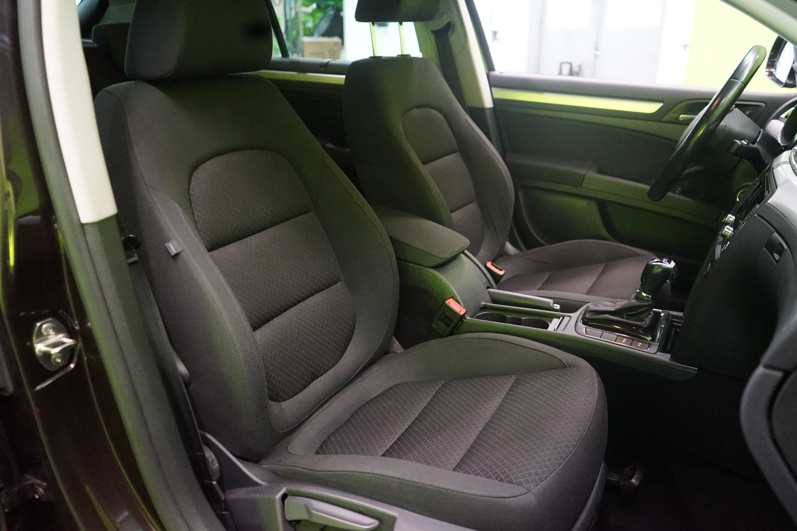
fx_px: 620
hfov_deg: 65.5
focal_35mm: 28
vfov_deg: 46.4
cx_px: 398
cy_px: 266
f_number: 3.5
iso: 6400
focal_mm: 28
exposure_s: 1/125
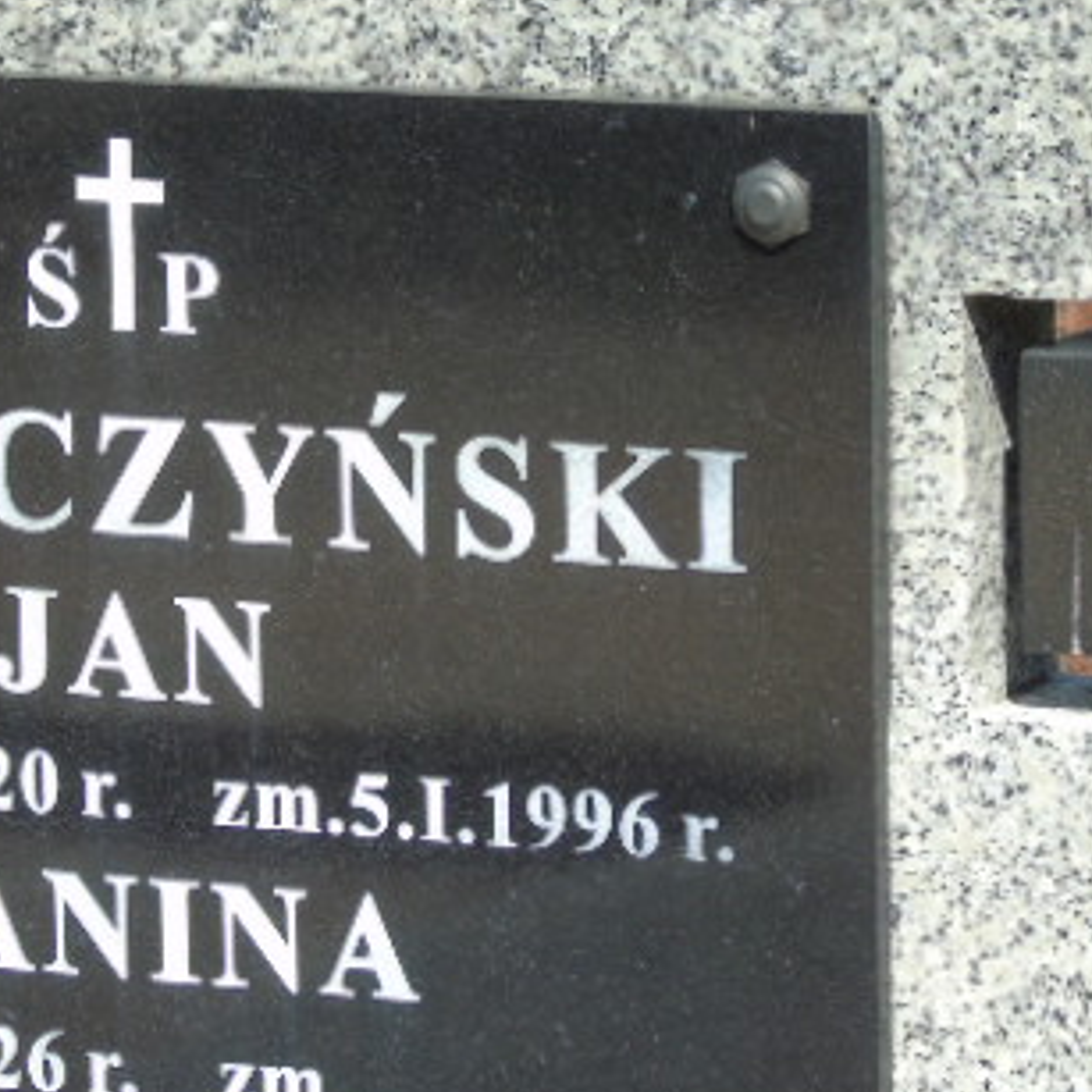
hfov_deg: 5.1
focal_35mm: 343
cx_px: 288
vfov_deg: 5.1
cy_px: 719
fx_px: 12242
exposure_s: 1/250
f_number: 5
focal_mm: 33
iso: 80
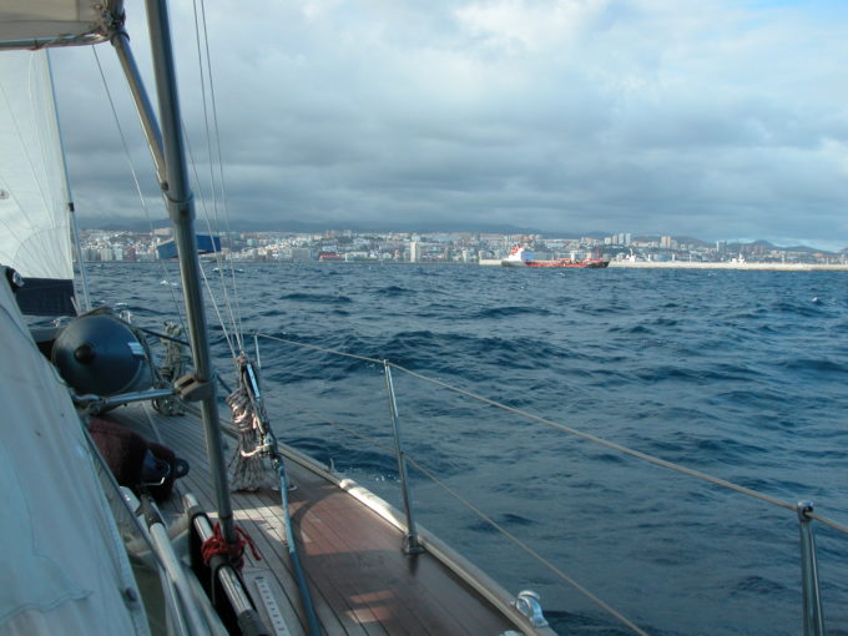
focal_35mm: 35
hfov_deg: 52.6
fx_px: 857
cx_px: 424
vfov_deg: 40.7
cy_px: 318
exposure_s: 1/300
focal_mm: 8.9
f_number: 5
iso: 100
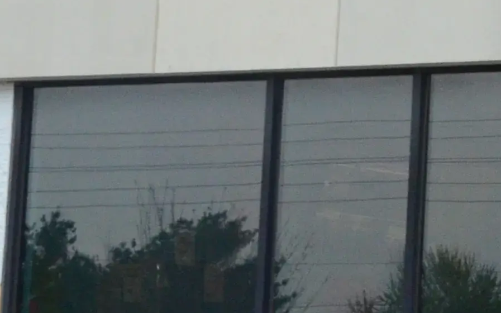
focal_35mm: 218
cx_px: 1268
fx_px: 2976
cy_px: 133
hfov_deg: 8.6
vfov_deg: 6.0
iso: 1250
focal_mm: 26
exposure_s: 1/400
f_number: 10
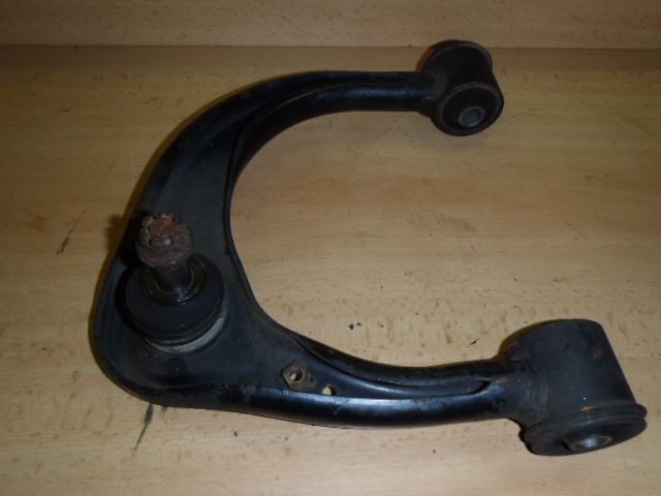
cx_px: 330
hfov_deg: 63.4
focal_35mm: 28
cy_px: 248
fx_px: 535
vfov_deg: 49.7
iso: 100
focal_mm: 5
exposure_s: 1/30
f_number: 3.9
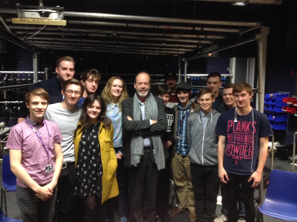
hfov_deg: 52.6
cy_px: 111
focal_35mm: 35
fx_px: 300
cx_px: 148
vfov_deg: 40.7
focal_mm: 4.28
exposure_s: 1/17
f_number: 2.4
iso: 400
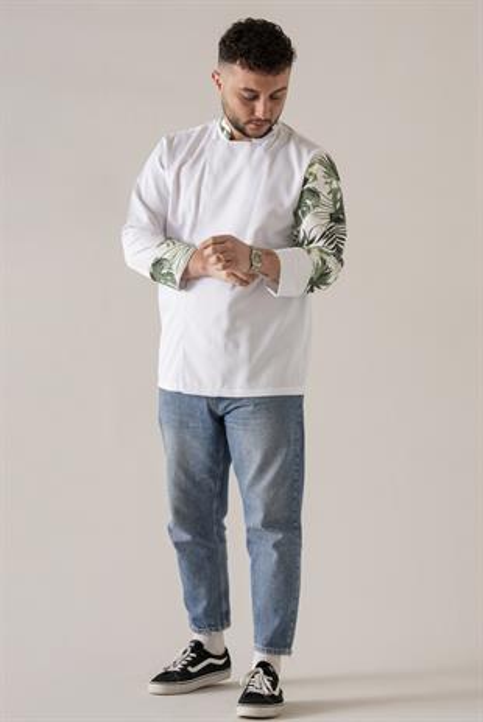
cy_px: 361
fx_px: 2210
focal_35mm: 110
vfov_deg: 18.6
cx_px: 242
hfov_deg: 12.5
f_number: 11
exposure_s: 1/160
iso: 320
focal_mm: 110
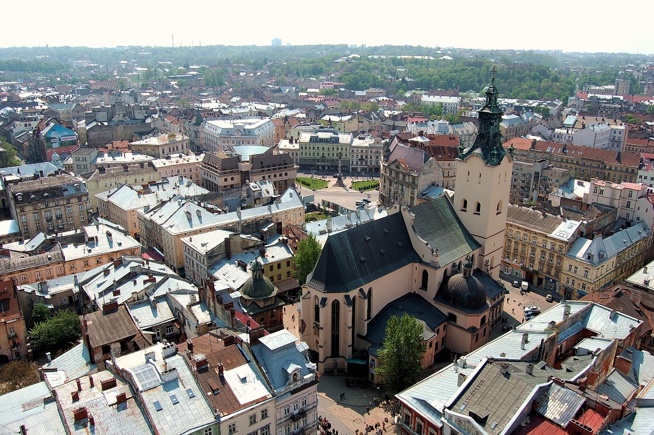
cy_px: 218
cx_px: 327
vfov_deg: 47.9
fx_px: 490
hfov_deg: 67.4
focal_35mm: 27
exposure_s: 1/320
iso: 200
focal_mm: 18
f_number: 9
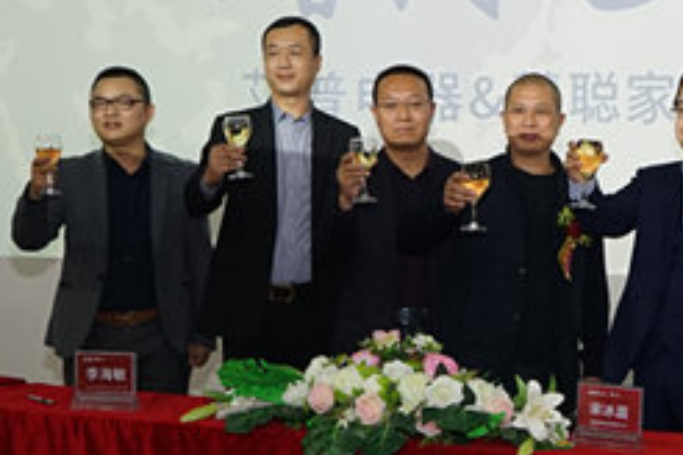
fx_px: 1271
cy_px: 216
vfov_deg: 20.3
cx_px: 630
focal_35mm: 67
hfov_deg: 28.8
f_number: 2.8
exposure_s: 1/60
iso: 800
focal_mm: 20
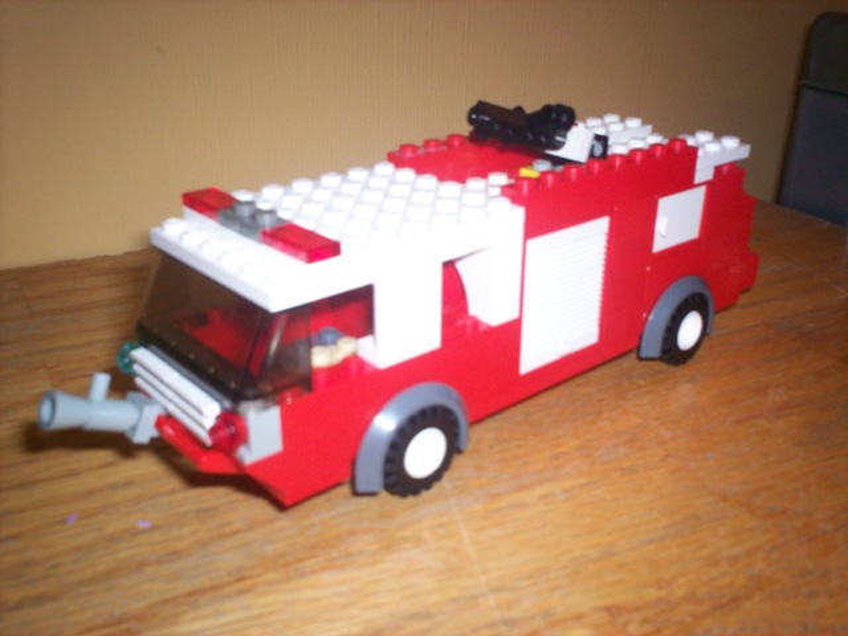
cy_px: 318
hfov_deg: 51.4
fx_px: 882
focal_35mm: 36
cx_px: 424
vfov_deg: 39.7
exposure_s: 1/170
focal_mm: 6
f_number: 4.5
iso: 140
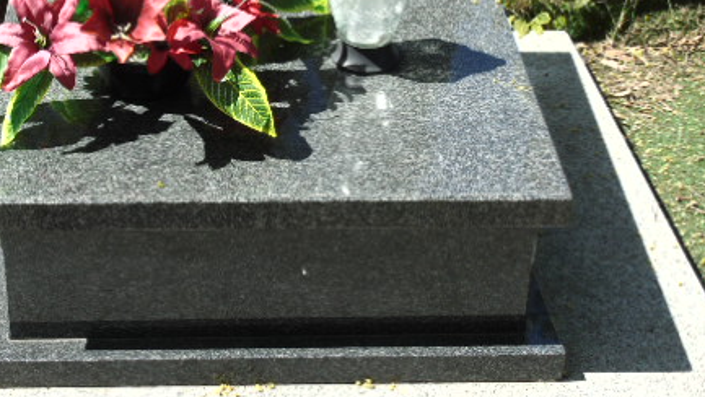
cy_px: 125
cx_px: 256
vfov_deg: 16.3
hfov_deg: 28.5
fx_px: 1384
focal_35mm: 74
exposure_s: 1/500
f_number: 4.1
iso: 80
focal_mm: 8.2
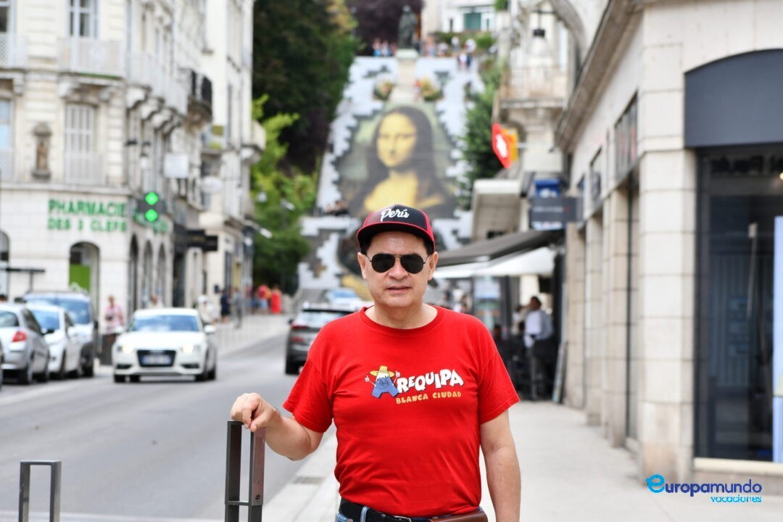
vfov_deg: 9.1
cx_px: 392
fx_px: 3262
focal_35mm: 150
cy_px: 261
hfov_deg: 13.7
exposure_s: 1/250
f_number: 7.1
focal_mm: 100
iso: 200
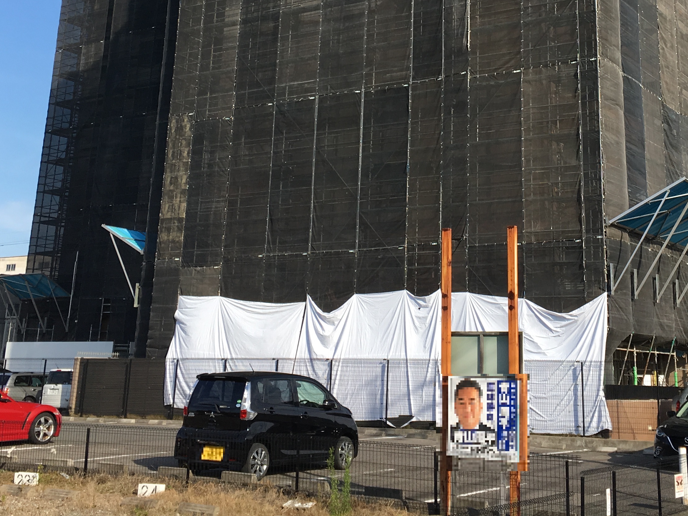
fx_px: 1054
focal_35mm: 53
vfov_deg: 26.5
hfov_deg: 36.0
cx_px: 428
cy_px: 45
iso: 25
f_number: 2.2
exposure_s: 1/1166
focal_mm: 4.15
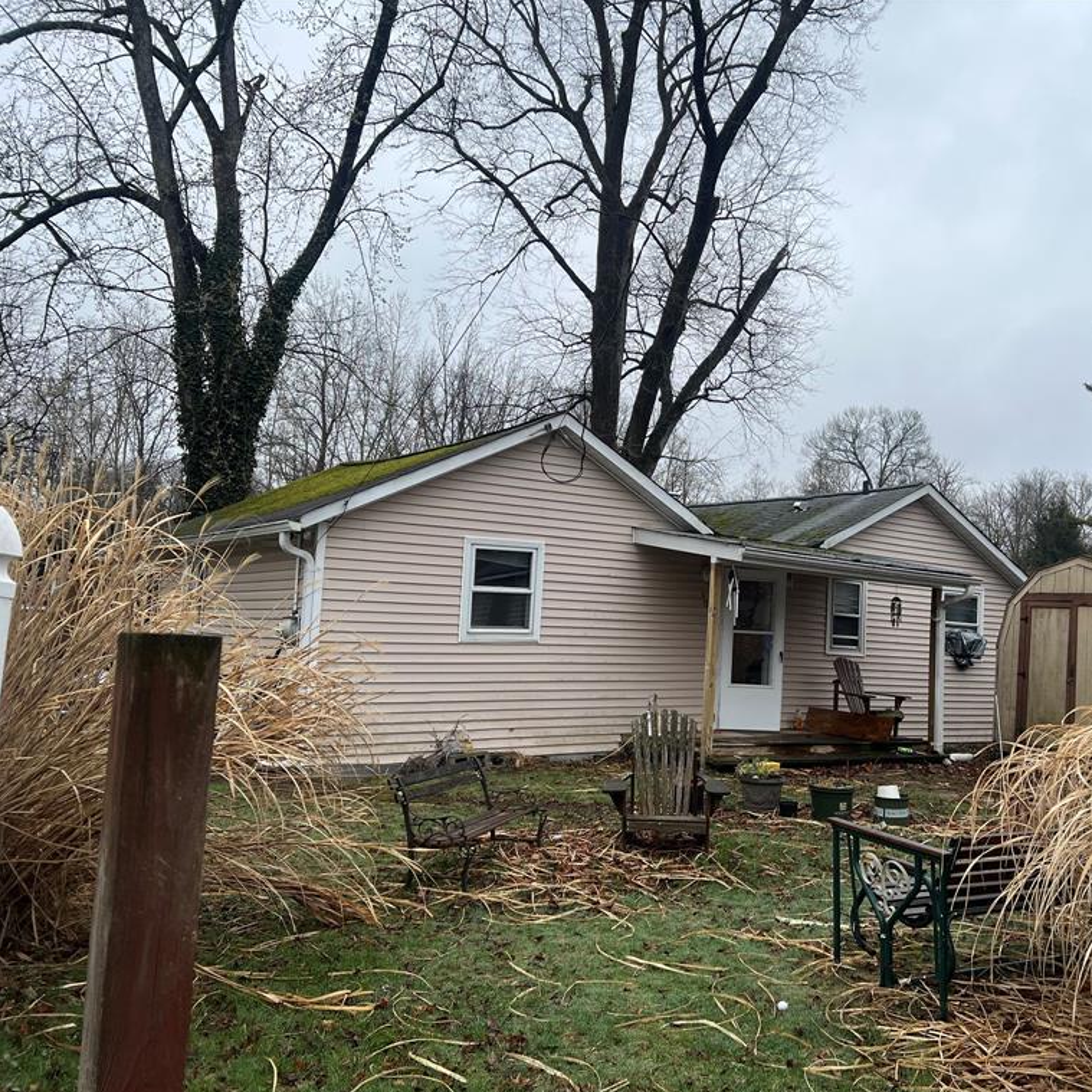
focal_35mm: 31
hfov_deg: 51.7
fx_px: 1106
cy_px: 550
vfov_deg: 52.5
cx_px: 711
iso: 50
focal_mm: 5.7
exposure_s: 1/1597
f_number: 1.5
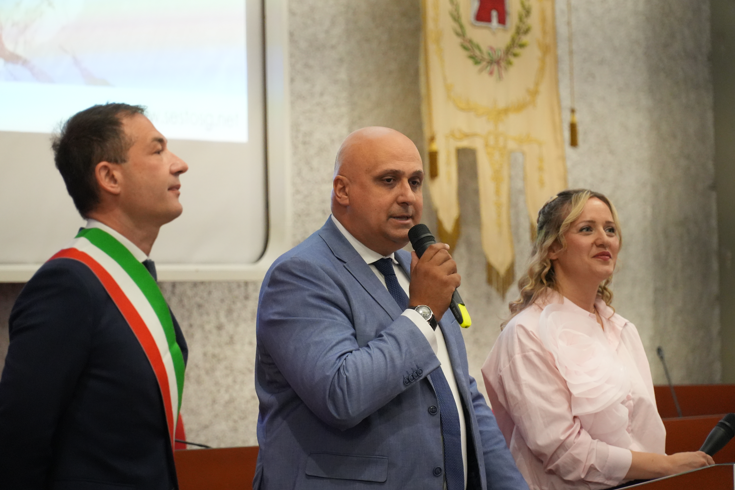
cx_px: 369
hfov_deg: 13.0
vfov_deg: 8.7
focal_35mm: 159
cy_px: 245
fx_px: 3236
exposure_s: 1/125
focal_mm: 105
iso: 3200
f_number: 4
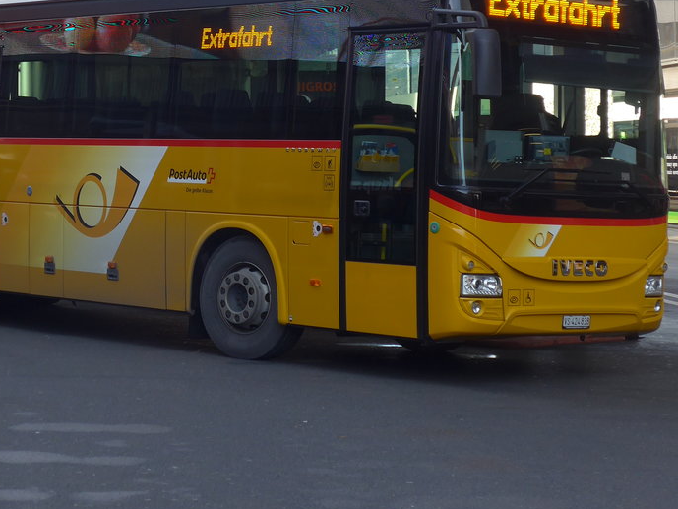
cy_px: 92
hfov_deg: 18.1
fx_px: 2116
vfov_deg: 13.6
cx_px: 151
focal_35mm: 108
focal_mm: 12.7
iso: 80
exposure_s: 1/100
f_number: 3.7
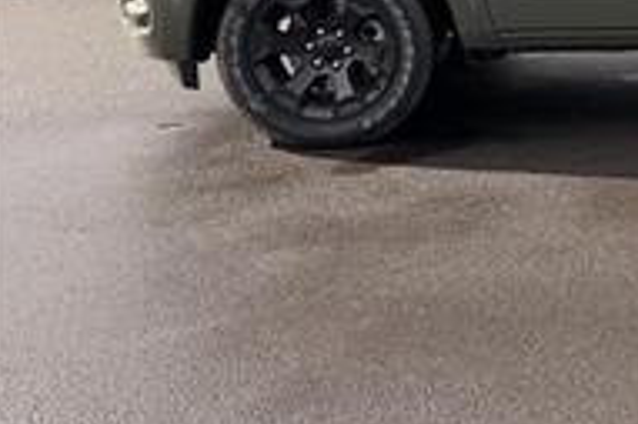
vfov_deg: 19.4
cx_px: 825
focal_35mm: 66
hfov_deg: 26.1
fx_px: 1169
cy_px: -80
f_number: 1.78
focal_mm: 6.76
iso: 100
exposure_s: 1/2232
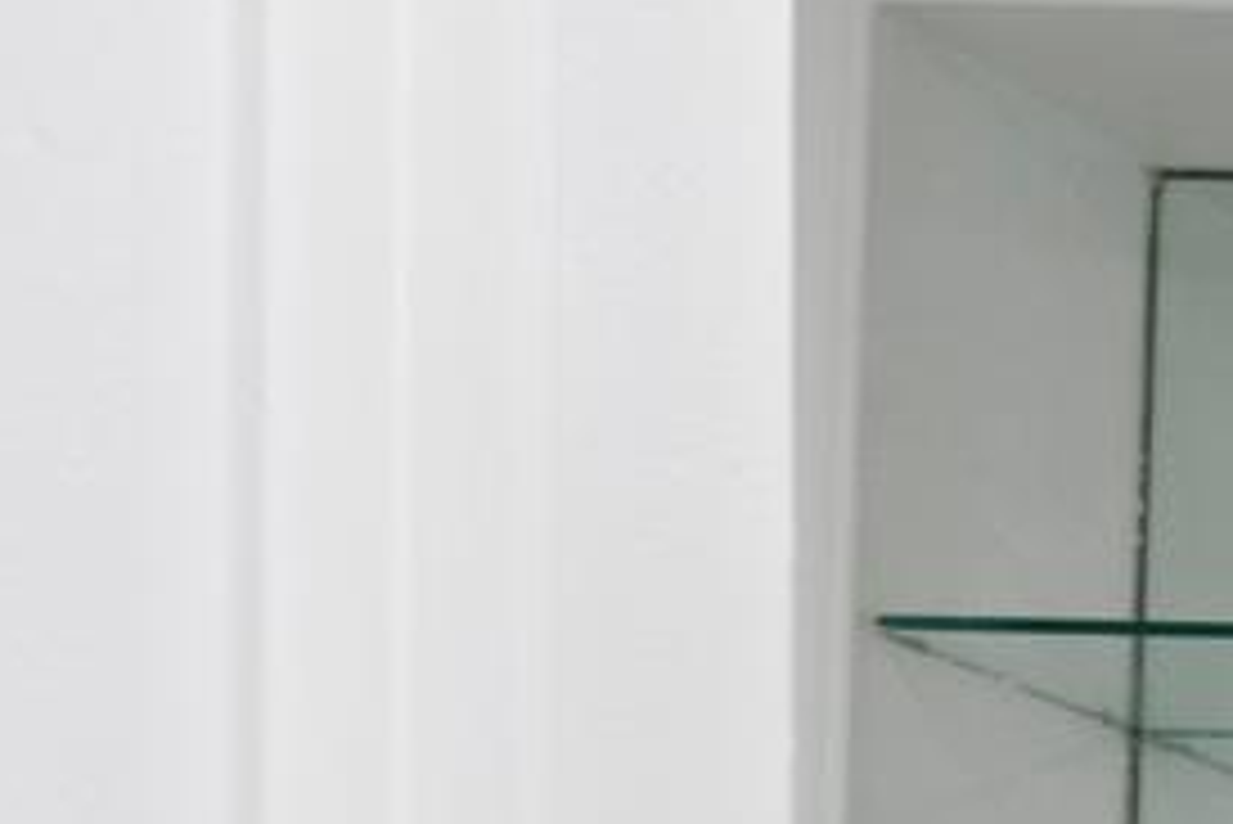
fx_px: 4677
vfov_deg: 9.2
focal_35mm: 136
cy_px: 1855
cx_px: 4054
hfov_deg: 9.8
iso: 100
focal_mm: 13
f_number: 8
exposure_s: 1/25
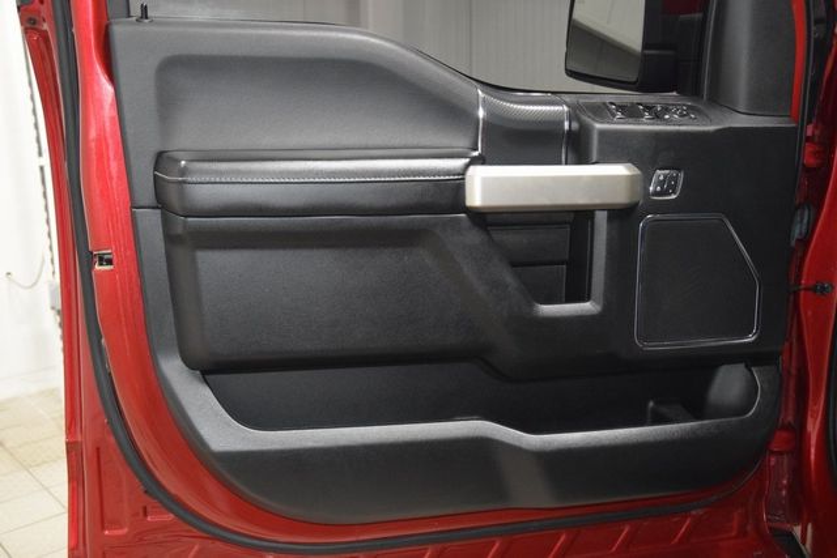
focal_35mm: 38
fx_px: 872
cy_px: 279
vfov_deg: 35.5
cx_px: 418
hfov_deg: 51.3
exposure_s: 1/80
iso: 3200
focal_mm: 25
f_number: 3.8
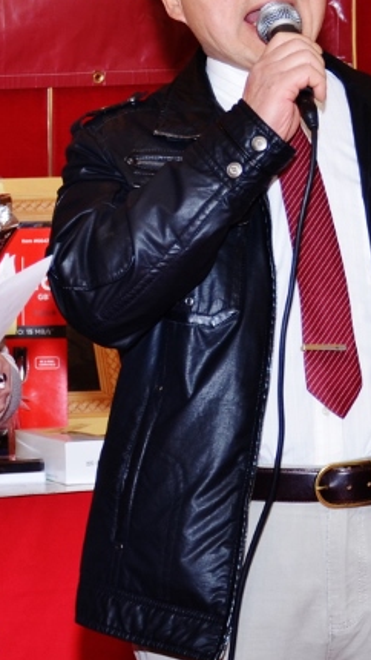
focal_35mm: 180
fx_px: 3147
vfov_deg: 11.9
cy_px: 50
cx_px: 196
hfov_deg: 6.7
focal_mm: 38
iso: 200
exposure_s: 1/60
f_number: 4.5
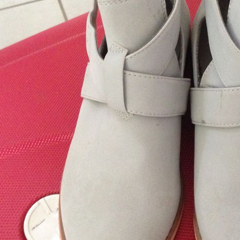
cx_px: 176
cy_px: 123
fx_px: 510
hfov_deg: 26.2
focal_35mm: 65
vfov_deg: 26.5
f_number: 2.4
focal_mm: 4.28
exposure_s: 1/15
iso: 400
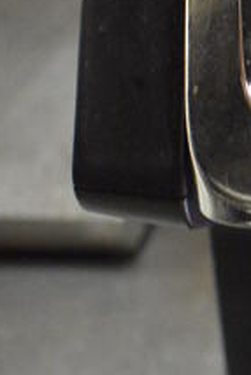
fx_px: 1201
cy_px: 199
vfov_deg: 17.8
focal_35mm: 115
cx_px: 483
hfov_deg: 11.0
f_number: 3.5
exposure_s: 1/25
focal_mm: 18
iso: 3200
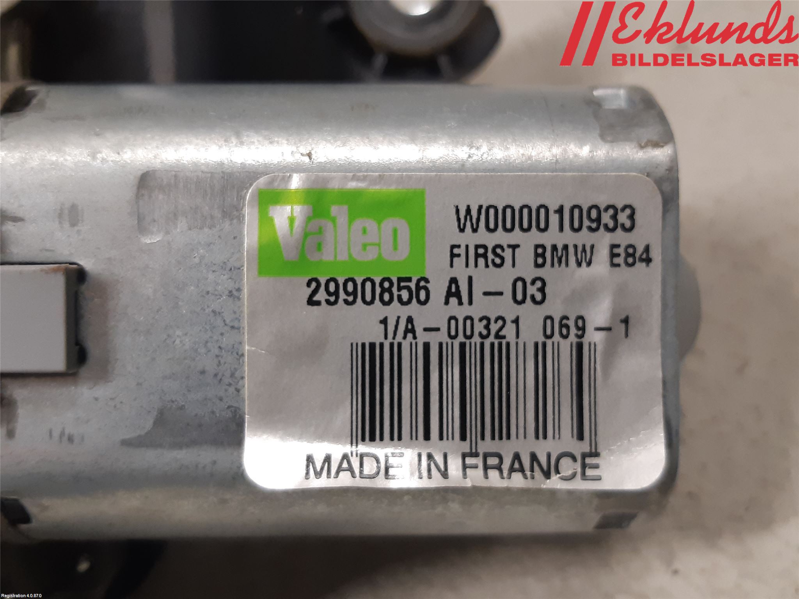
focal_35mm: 26
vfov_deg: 53.1
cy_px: 300
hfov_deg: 67.3
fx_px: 600
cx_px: 400
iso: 160
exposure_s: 1/50
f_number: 1.7
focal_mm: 3.93
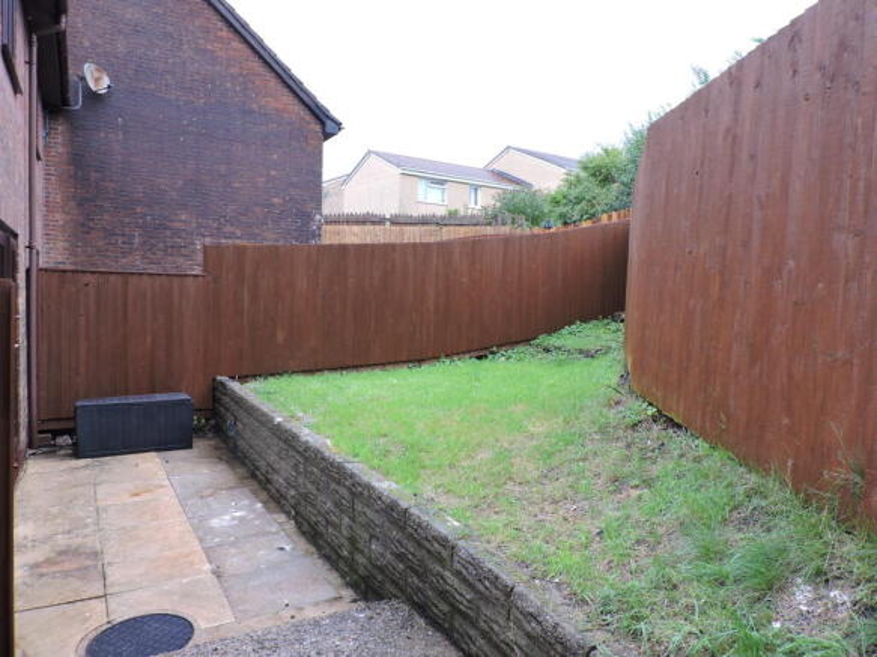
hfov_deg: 71.6
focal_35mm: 24
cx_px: 438
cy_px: 328
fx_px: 608
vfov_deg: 56.8
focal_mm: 4.3
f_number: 3
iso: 100
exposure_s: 1/50
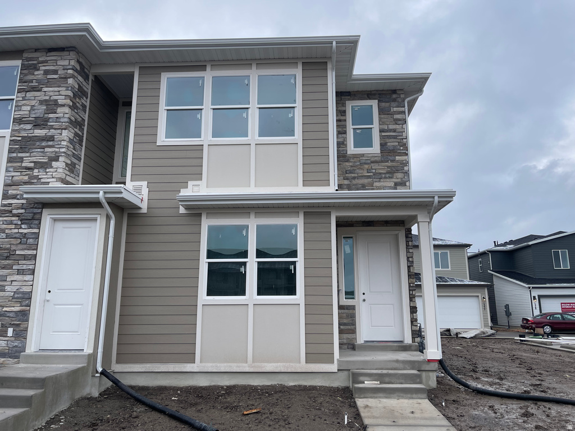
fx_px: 415
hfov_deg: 69.4
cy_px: 216
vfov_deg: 54.9
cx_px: 288
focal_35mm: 25
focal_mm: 5.1
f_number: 1.6
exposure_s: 1/1689
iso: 32
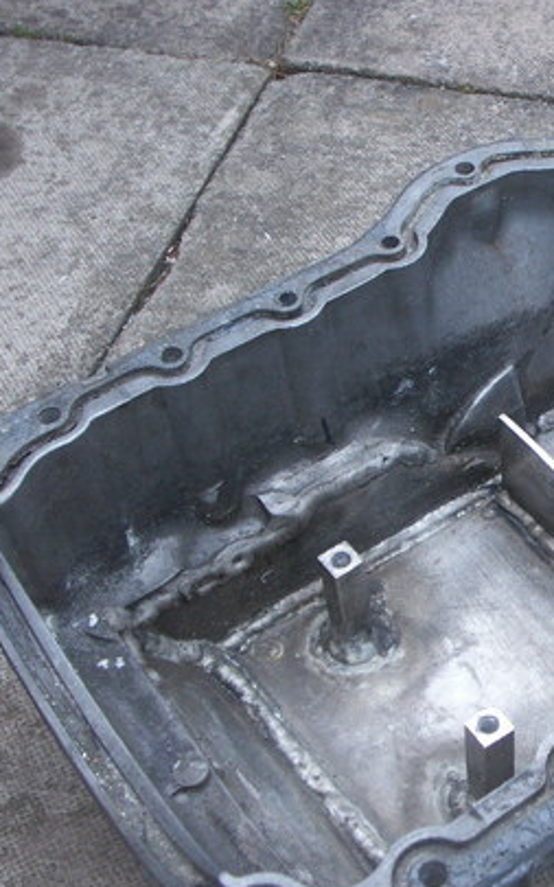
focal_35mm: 62
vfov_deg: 32.9
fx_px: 1498
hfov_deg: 20.1
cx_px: 598
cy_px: 495
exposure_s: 1/40
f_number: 3.5
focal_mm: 7.7
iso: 80
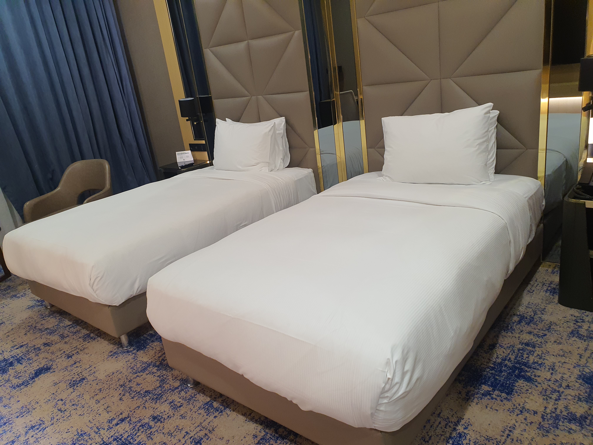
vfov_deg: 53.1
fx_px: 445
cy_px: 222
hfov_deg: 67.3
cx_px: 296
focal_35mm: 26
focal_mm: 4.3
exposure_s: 1/50
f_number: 2.4
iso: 200
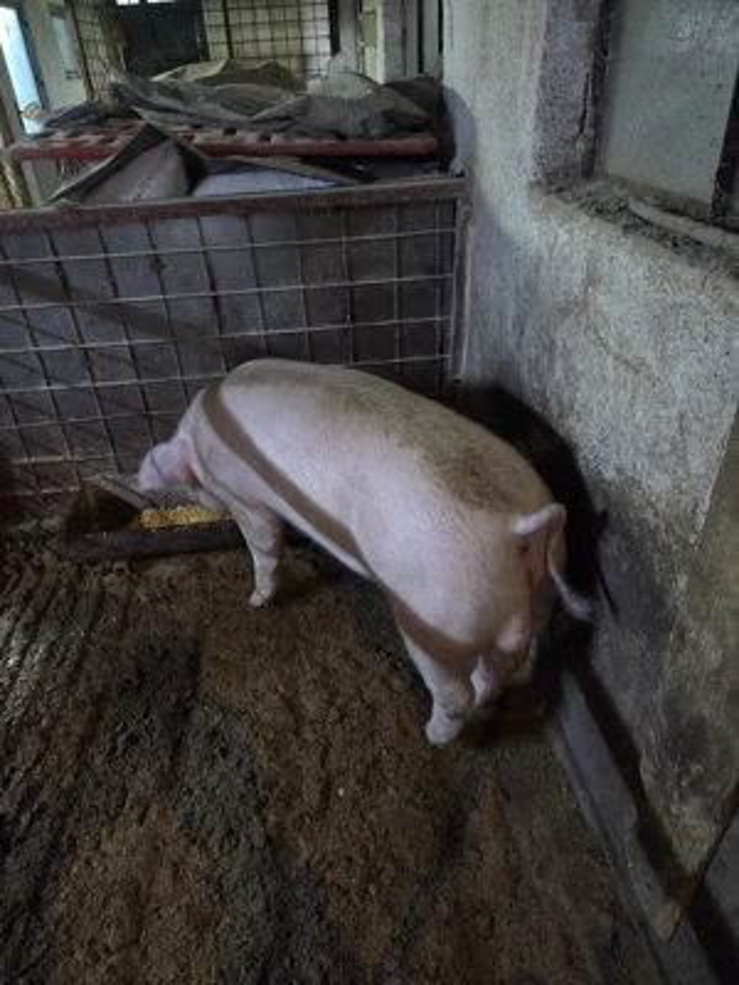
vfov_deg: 73.9
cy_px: 492
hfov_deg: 58.9
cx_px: 370
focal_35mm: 23
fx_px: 655
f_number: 1.8
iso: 1600
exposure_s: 1/33.4
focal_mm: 5.4
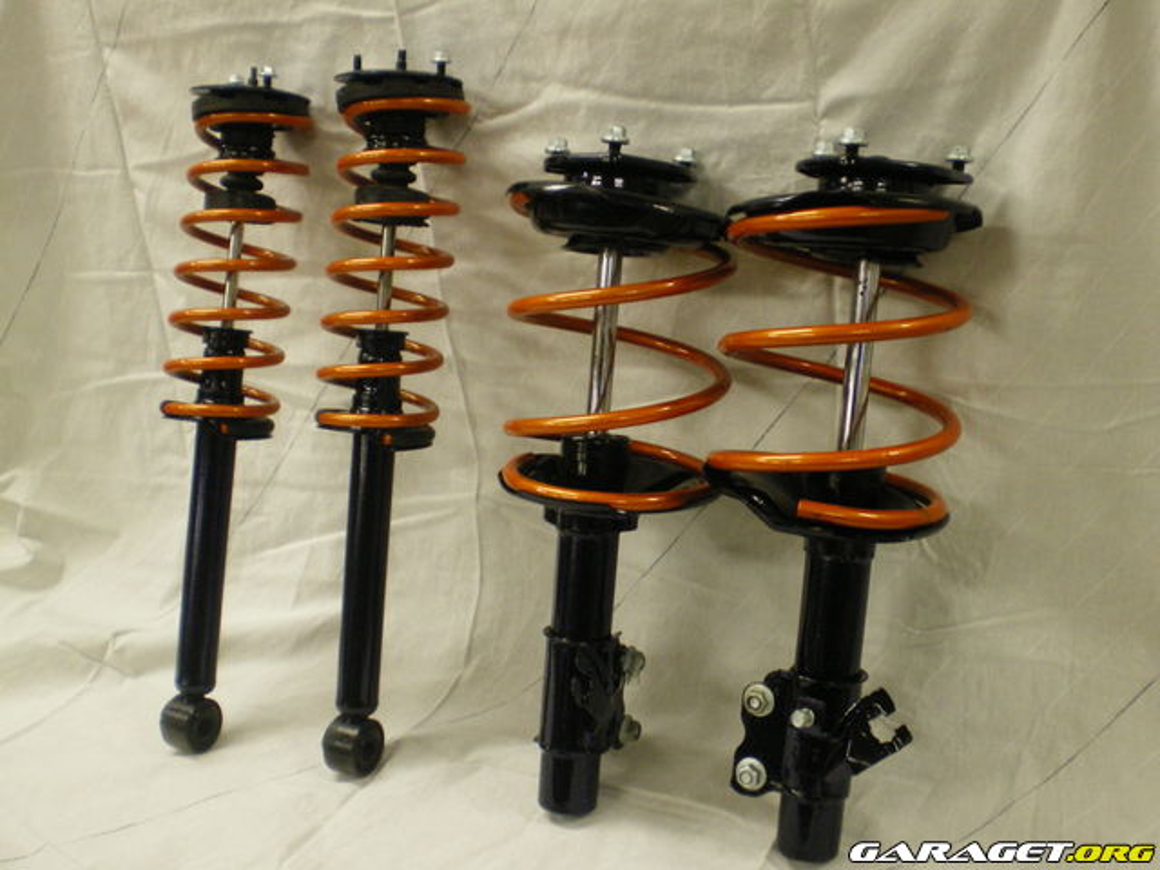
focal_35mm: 38
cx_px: 580
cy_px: 435
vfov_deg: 37.7
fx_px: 1273
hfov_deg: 49.0
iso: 250
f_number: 3.1
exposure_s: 1/30
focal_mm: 6.3
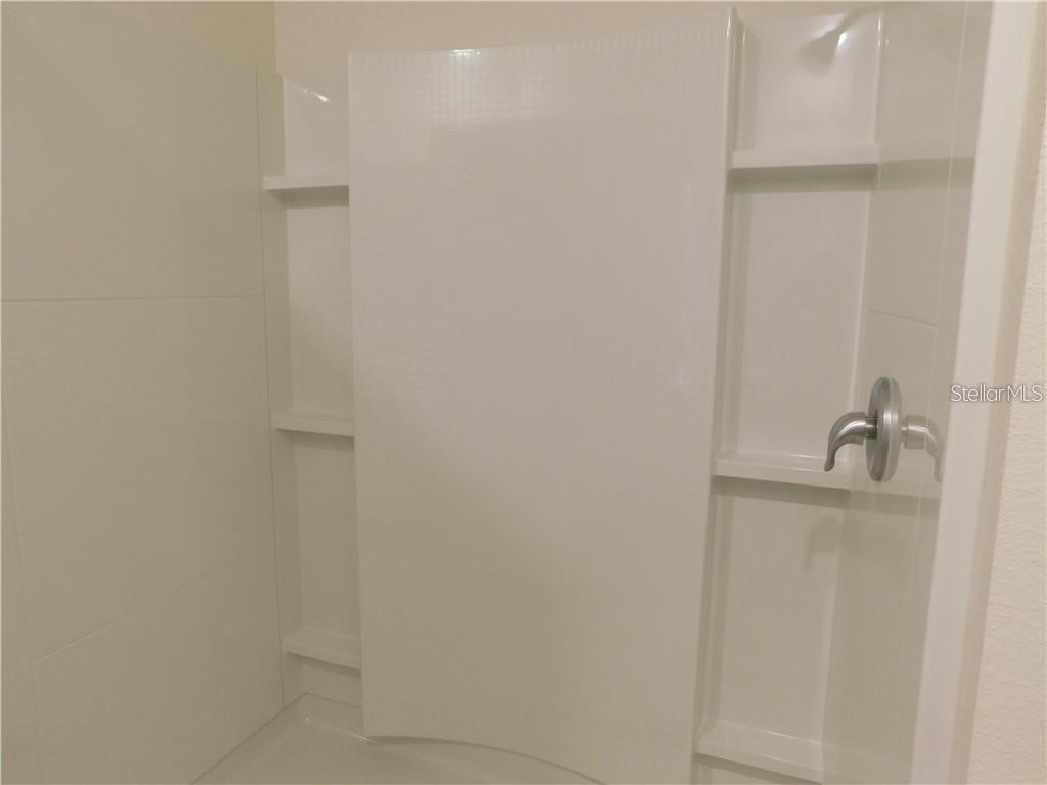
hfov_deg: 73.9
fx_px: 696
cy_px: 392
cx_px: 524
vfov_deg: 58.9
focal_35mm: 23
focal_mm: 4
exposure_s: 1/30
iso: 220
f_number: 3
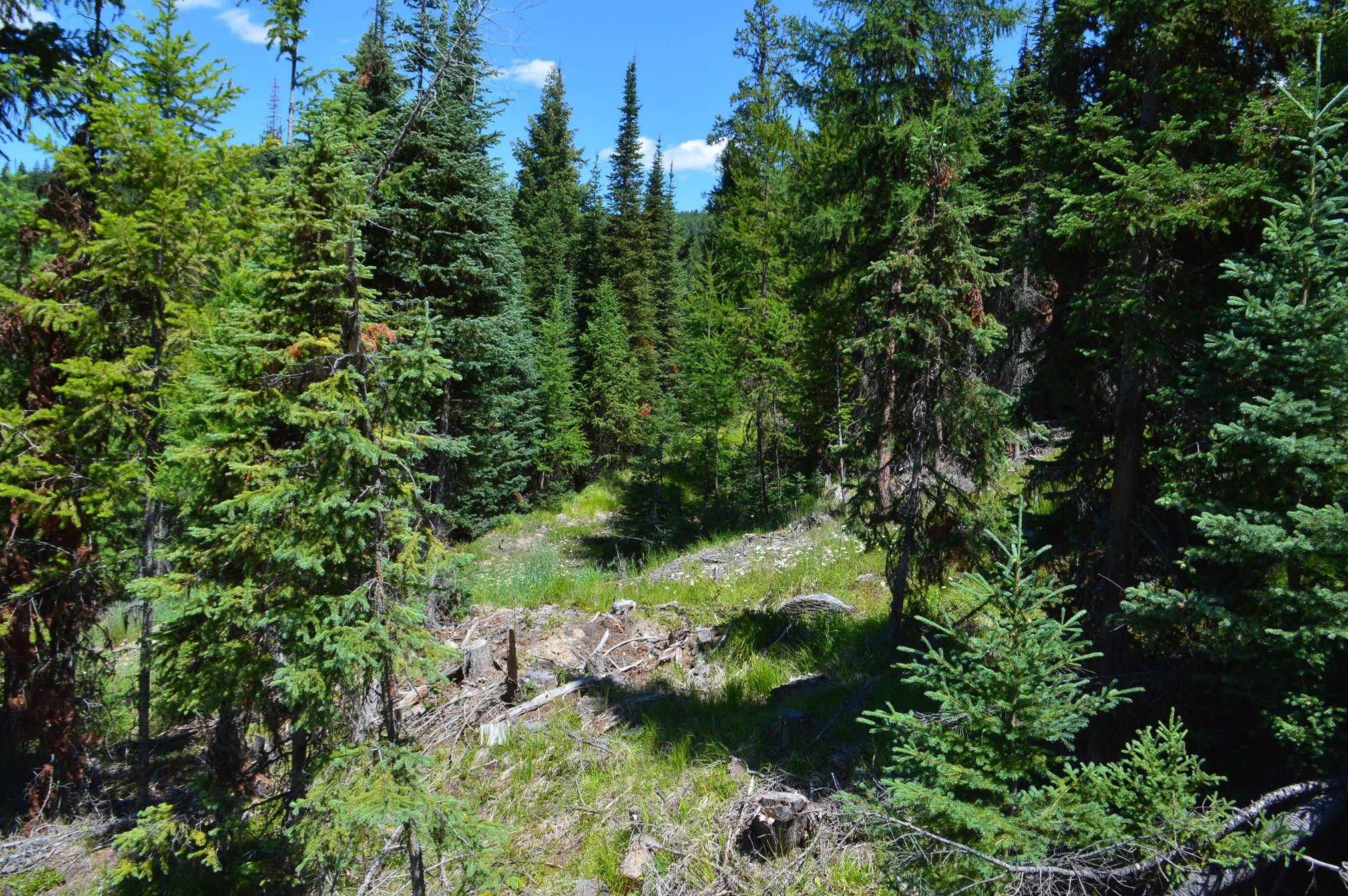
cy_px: 416
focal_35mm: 29
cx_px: 719
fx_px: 1085
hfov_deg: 63.6
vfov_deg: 44.8
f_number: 11
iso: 400
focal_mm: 18
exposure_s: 1/400
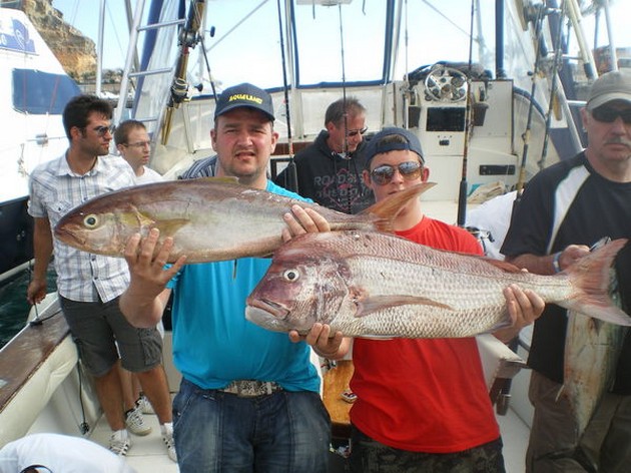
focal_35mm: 36
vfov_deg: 39.6
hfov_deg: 51.4
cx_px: 316
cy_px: 236
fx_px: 656
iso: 50
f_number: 4.6
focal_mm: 6.3
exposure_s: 1/160
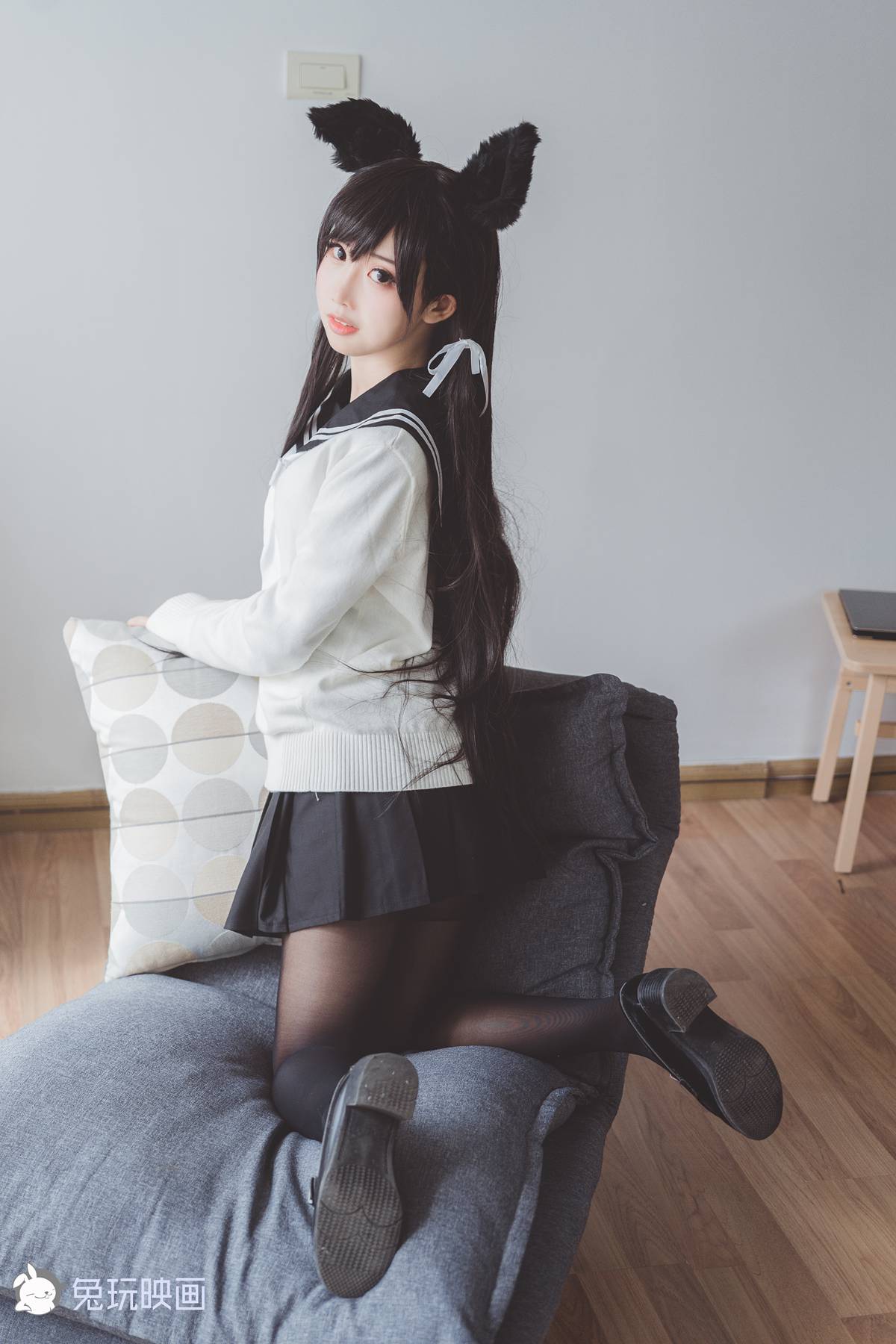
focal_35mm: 50
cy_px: 672
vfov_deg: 39.6
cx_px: 448
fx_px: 1867
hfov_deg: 27.0
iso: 100
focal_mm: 50
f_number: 2.8
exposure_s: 1/100
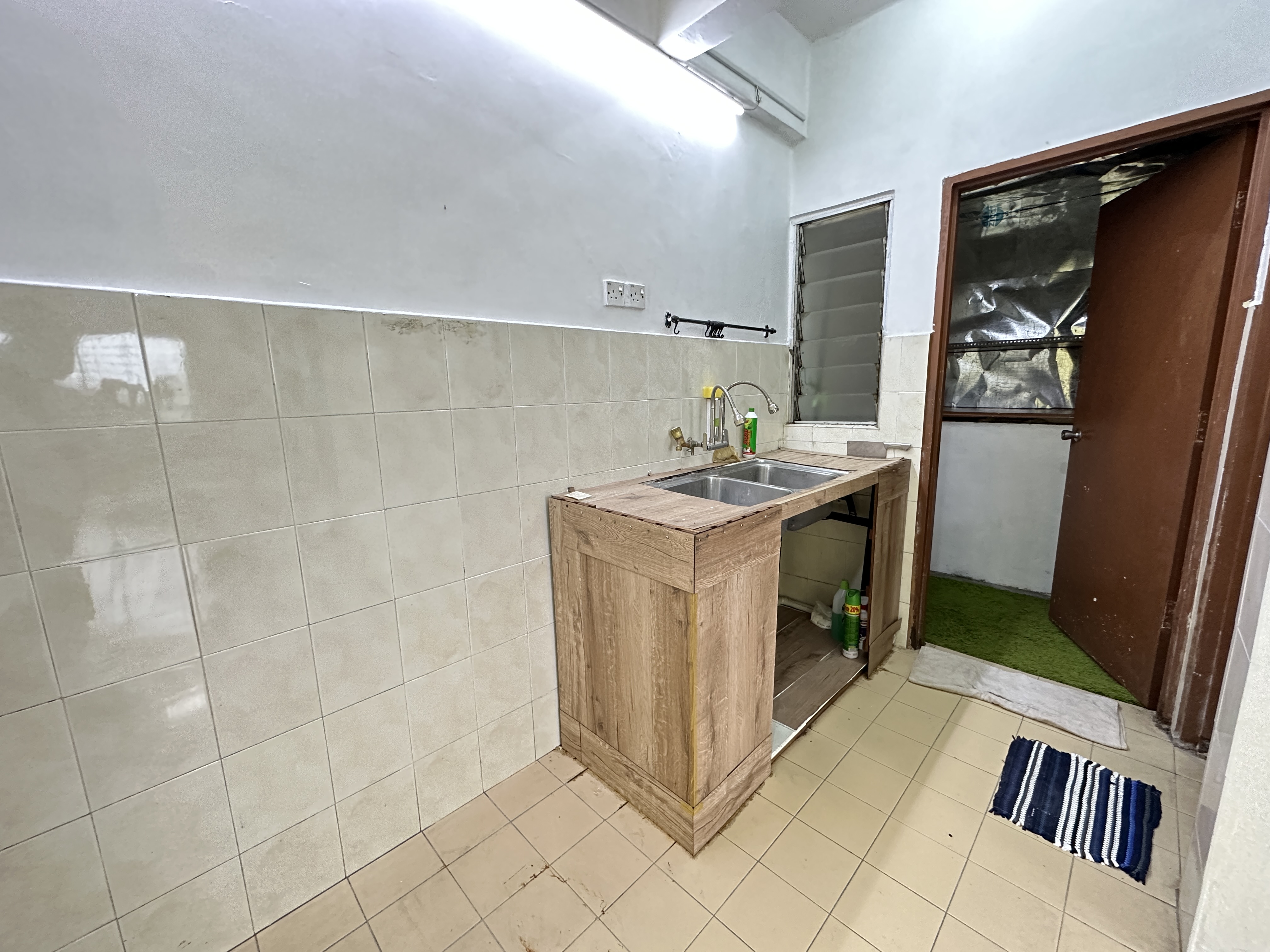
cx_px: 635
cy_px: 476
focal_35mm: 14
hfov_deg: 102.1
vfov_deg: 85.7
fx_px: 514
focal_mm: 2.22
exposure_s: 1/50
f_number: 2.2
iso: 400
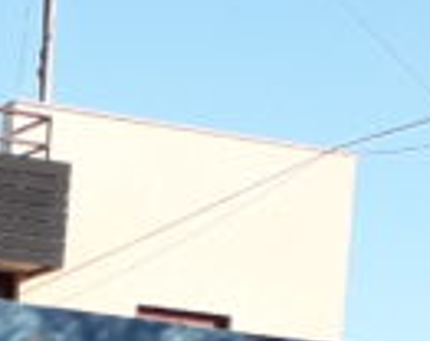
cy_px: 1072
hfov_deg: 8.7
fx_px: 2766
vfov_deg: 6.4
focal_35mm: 218
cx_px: -194
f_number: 1.9
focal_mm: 3.6
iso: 40
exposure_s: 1/765
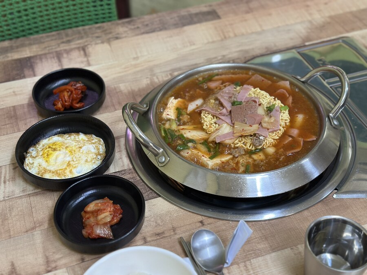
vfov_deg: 30.3
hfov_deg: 39.7
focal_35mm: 48
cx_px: 184
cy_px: 138
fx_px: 509
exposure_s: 1/120
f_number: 1.78
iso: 160
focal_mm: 6.86
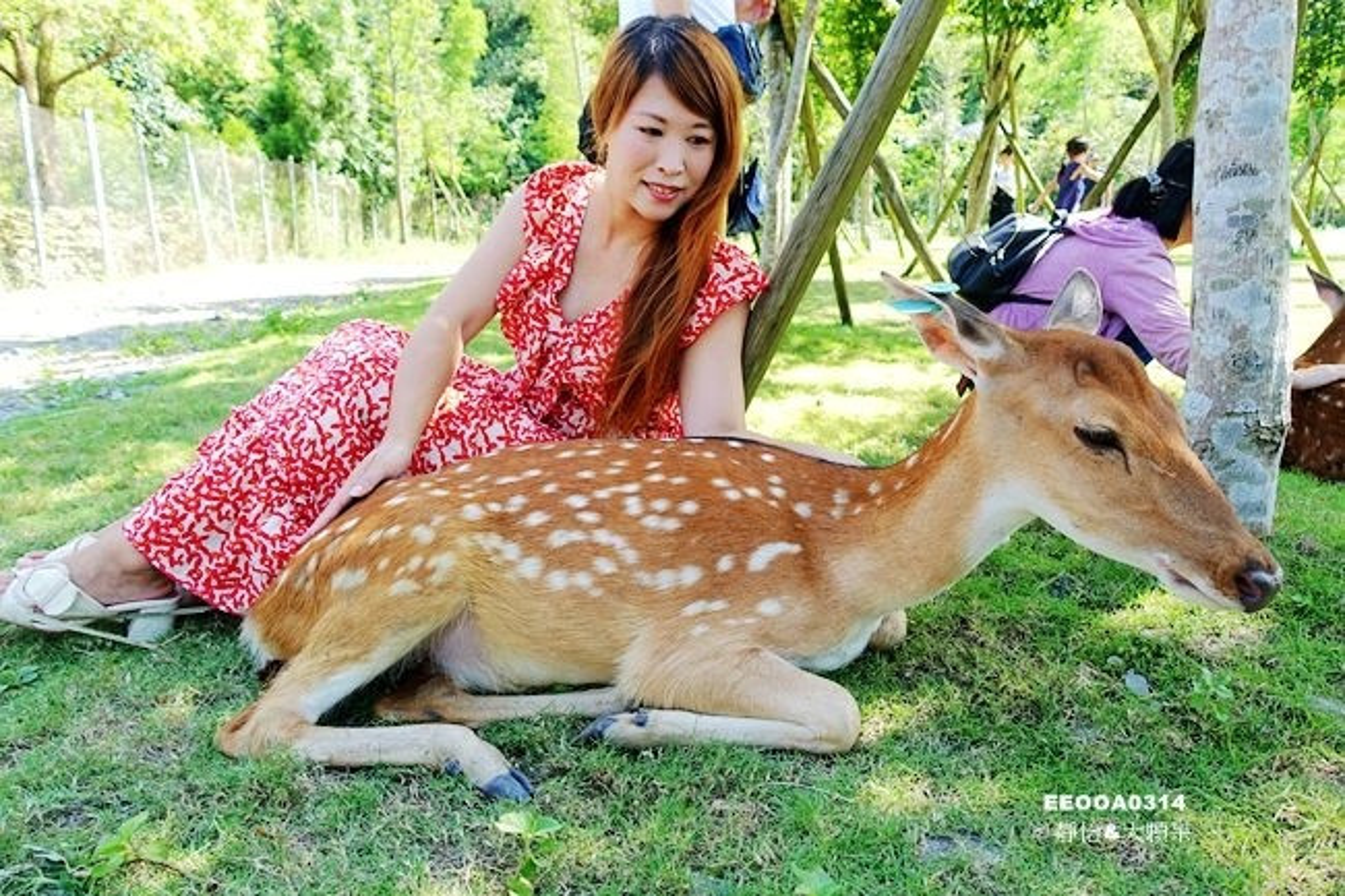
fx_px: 896
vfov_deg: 53.1
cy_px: 448
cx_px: 672
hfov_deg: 73.8
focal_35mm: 24
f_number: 2.8
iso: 125
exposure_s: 1/200
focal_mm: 8.8
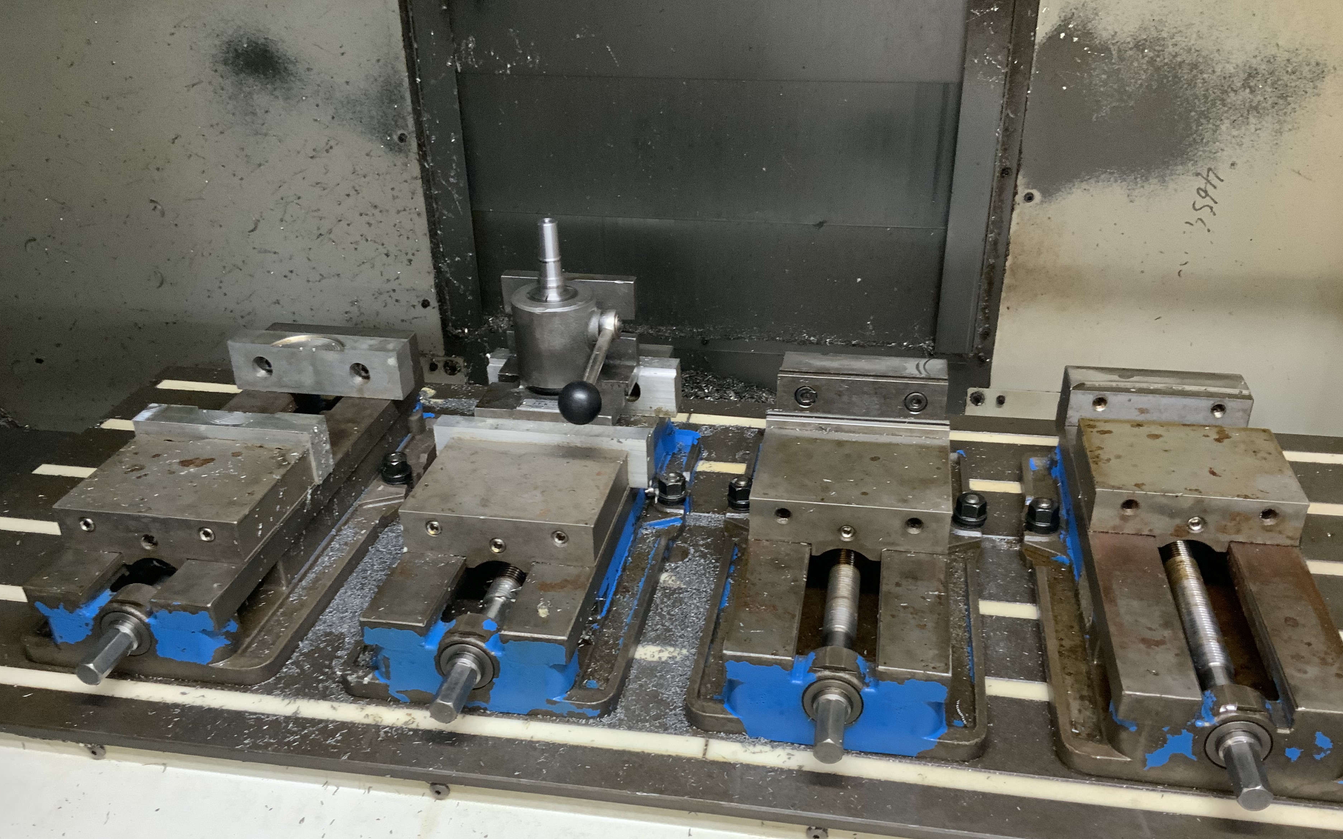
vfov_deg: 38.2
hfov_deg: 58.1
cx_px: 682
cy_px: 500
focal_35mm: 33
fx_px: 1208
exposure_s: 1/40
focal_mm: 3
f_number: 1.8
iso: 250
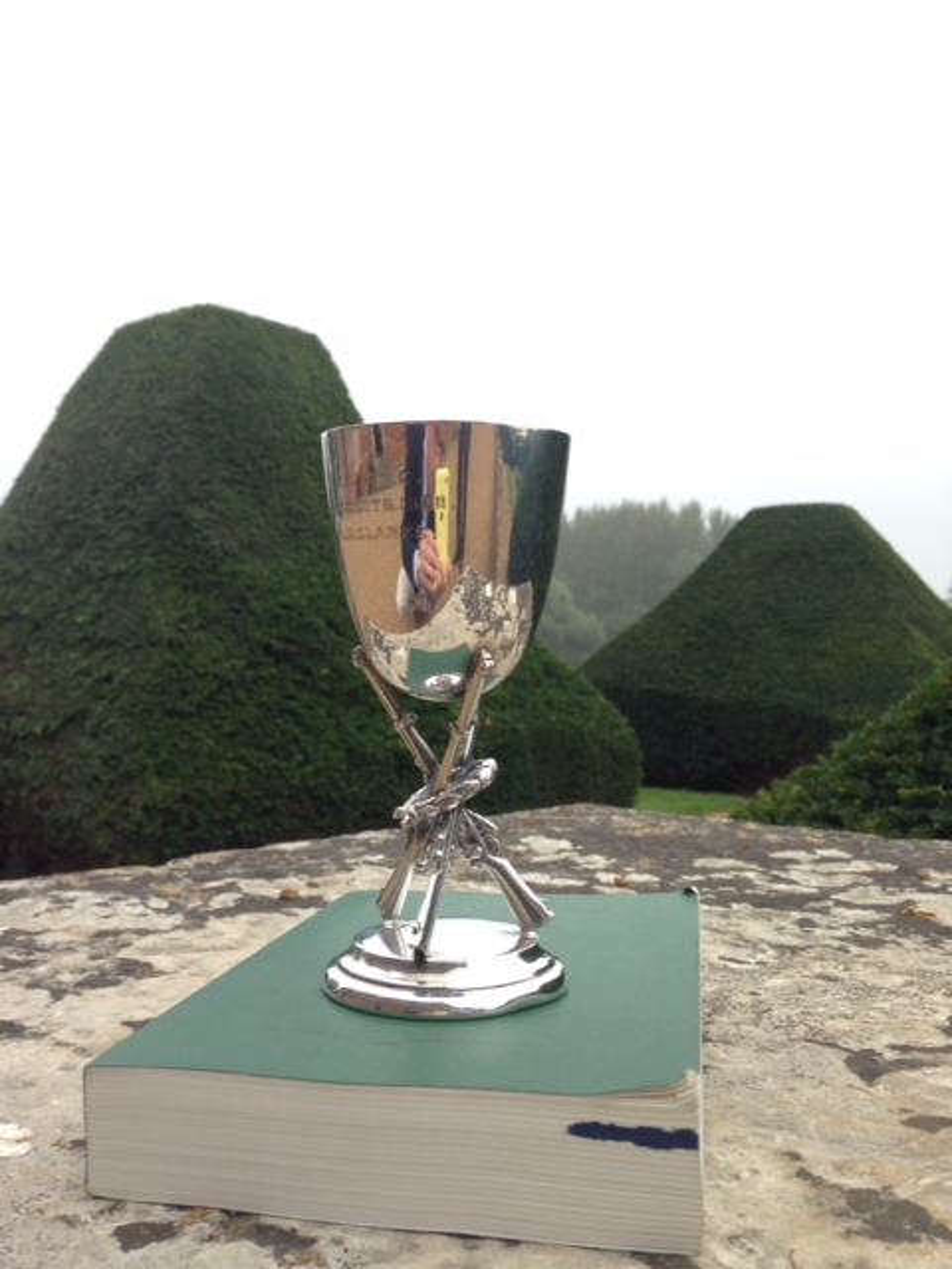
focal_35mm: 33
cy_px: 634
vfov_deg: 55.4
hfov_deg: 42.9
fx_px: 1210
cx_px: 476
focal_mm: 4.12
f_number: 2.4
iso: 50
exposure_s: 1/146
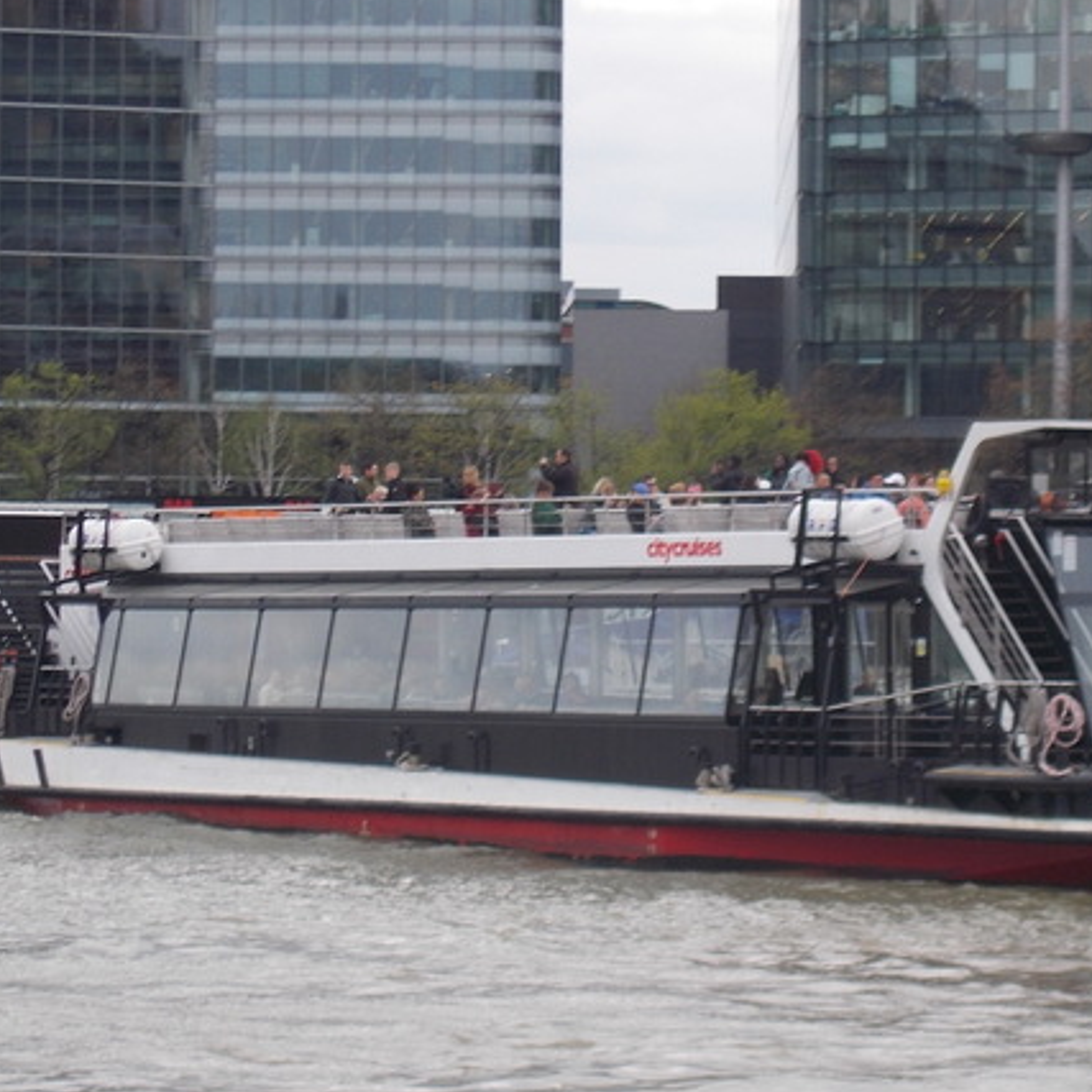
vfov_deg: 9.4
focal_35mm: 187
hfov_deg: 9.3
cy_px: 522
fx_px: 6674
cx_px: 719
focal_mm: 20.1
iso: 80
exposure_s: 1/80
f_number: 6
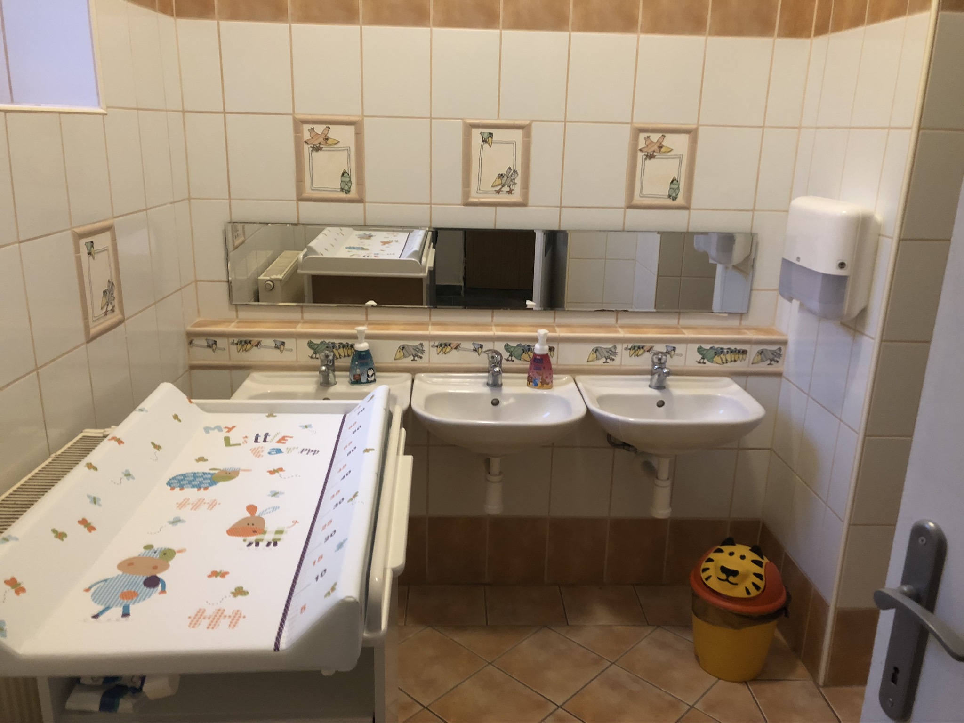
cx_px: 482
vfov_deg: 49.7
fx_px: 780
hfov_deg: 63.4
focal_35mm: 28
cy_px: 362
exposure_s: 1/11
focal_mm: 3.99
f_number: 1.8
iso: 100
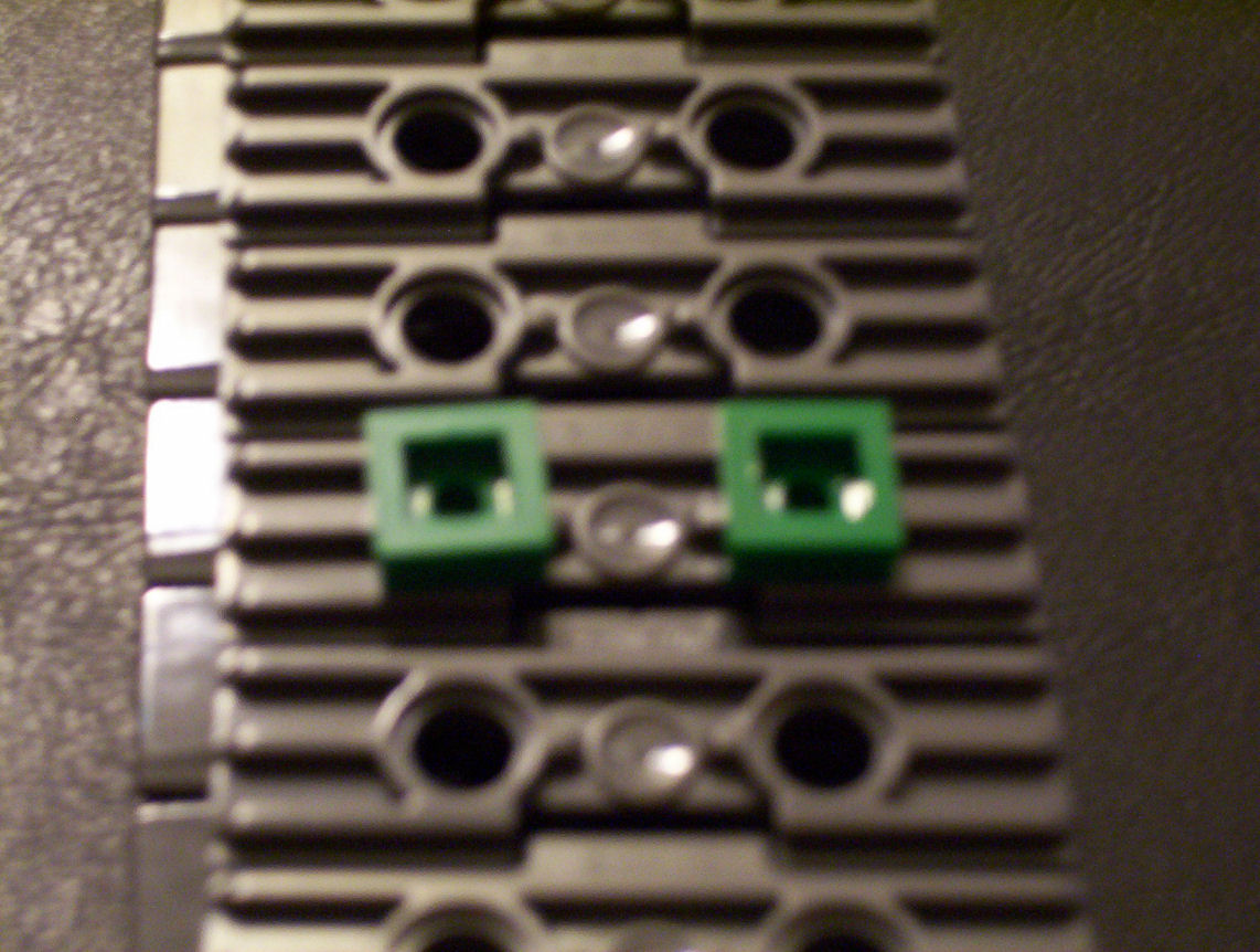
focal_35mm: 100
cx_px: 630
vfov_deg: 14.9
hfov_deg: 19.6
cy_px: 476
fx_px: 3648
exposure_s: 1/8
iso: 200
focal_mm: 13.24
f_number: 4.07
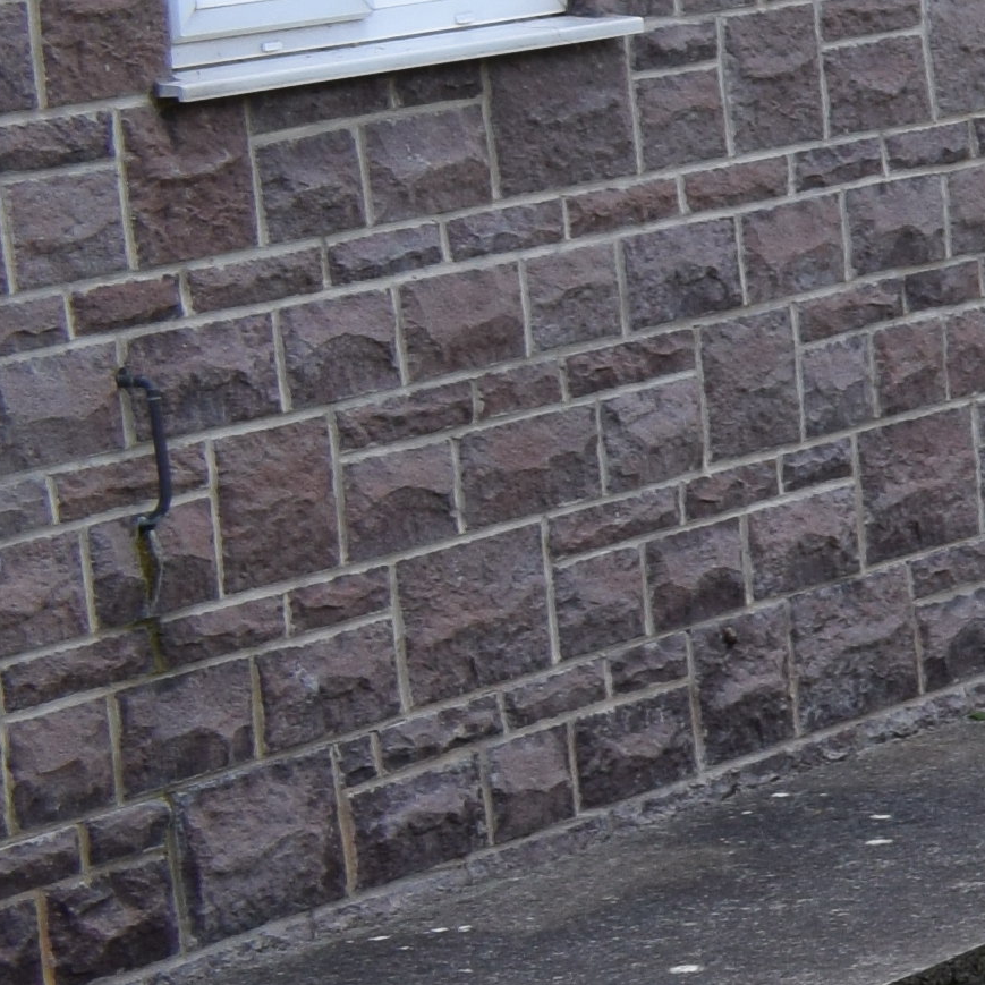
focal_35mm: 176
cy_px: 353
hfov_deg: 7.9
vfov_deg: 9.9
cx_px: 3397
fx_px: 5666
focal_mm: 20
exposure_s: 1/250
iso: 360
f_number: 8
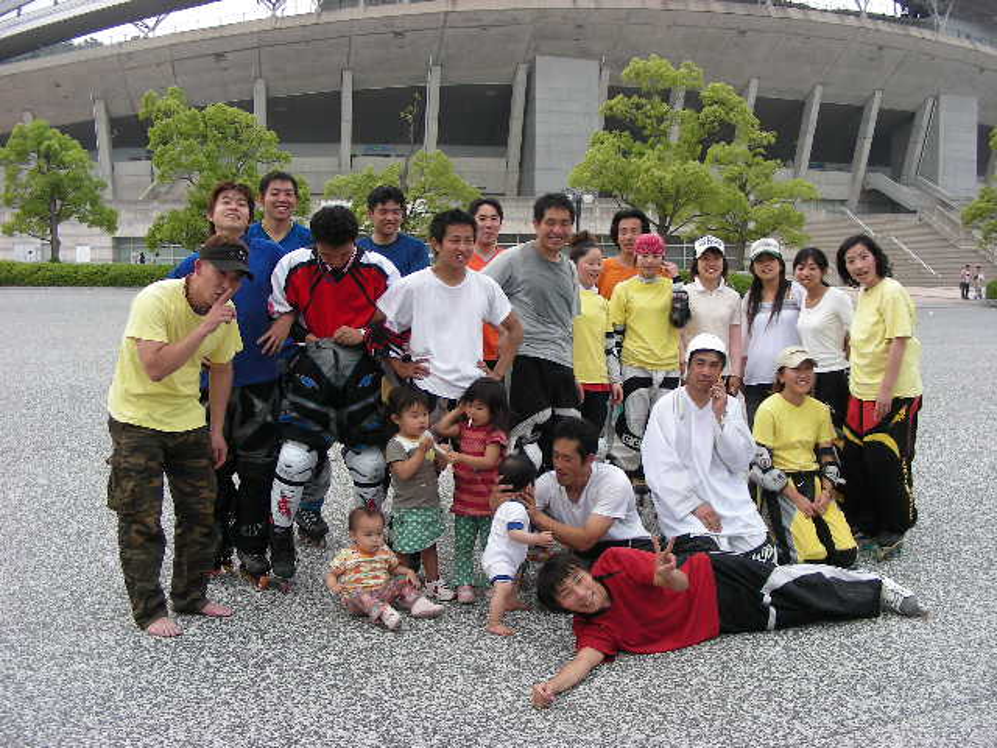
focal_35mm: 38
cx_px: 498
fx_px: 1094
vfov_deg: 37.7
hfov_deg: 49.0
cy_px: 374
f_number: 3.5
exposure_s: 1/91
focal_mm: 6.3
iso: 50
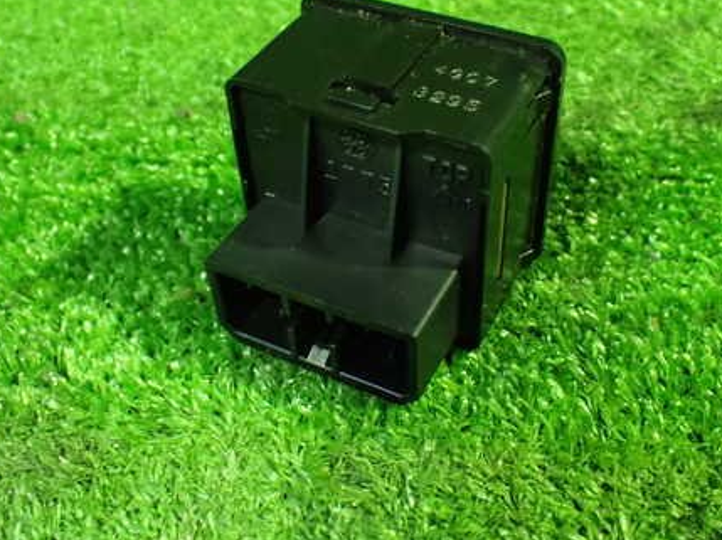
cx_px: 402
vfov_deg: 34.3
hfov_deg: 44.8
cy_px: 252
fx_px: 875
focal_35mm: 42
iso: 1250
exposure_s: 1/30
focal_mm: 5.4
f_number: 2.3
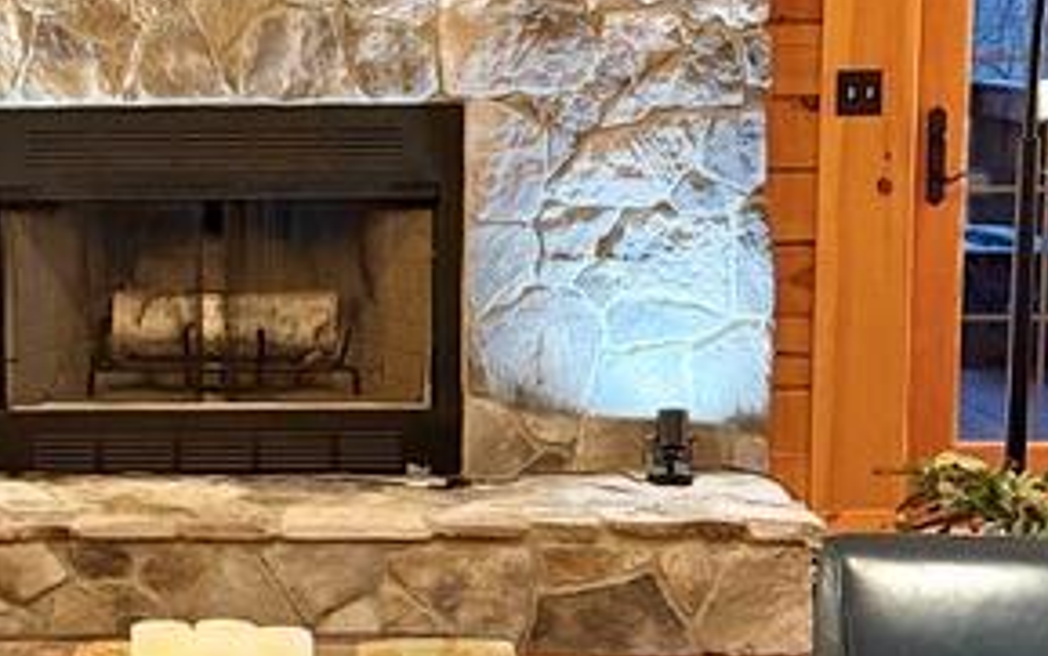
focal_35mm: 90
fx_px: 2572
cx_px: 170
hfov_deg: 22.6
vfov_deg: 14.5
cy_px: 326
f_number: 1.78
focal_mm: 6.76
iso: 640
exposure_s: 1/60
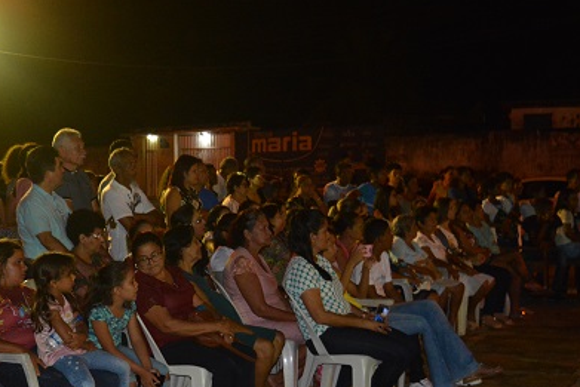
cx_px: 163
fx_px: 1112
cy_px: 279
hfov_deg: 28.9
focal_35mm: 69
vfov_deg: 19.6
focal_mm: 30
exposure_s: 1/60
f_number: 4.2
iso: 2800
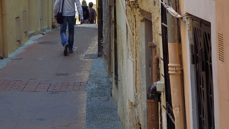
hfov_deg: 15.6
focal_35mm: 137
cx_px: 44
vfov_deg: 8.3
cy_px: -144
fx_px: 832
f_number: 7.1
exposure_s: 1/160
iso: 800
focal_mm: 50
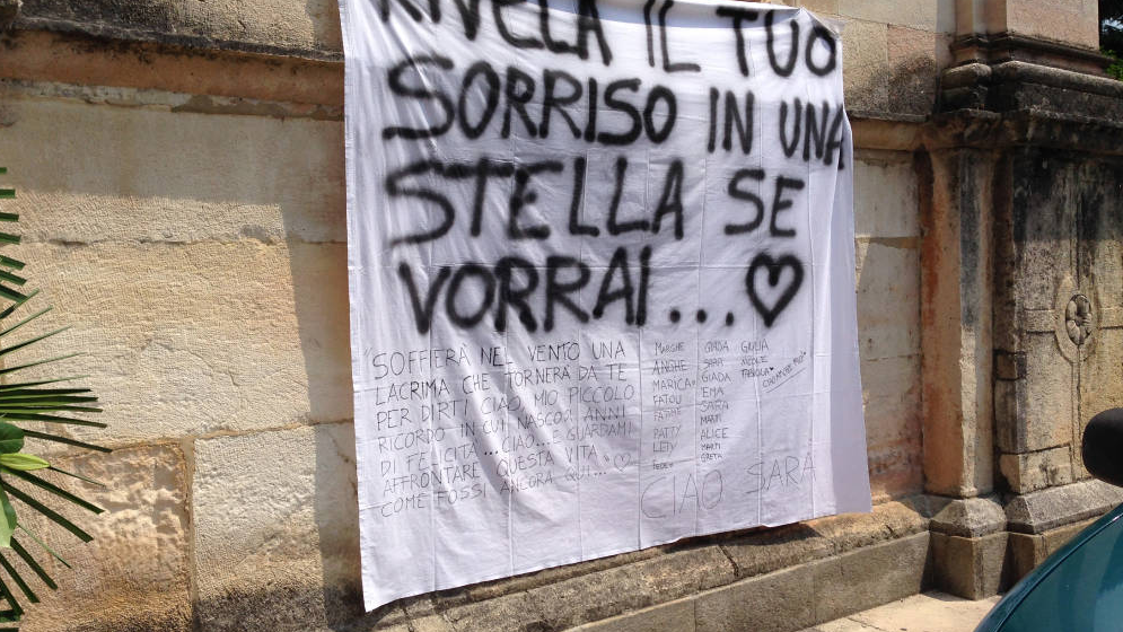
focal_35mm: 37
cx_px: 572
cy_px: 330
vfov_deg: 32.0
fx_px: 1102
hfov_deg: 54.0
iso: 50
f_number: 2.4
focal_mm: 4.12
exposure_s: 1/2710
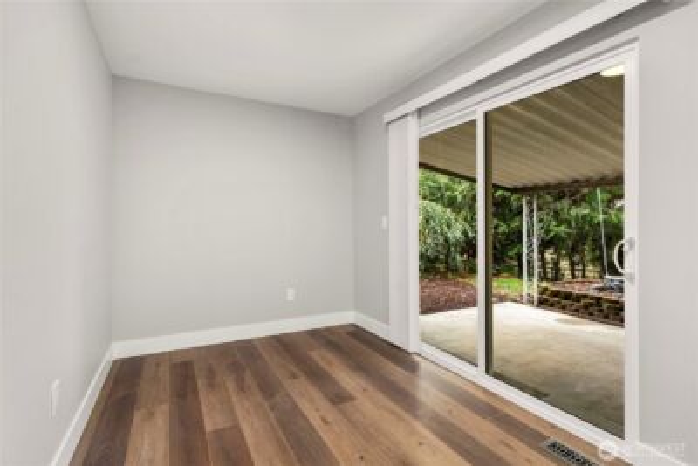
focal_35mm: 16
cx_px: 349
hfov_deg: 96.7
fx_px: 310
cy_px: 233
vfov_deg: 73.8
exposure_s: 1/60
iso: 160
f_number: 7.1
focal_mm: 16
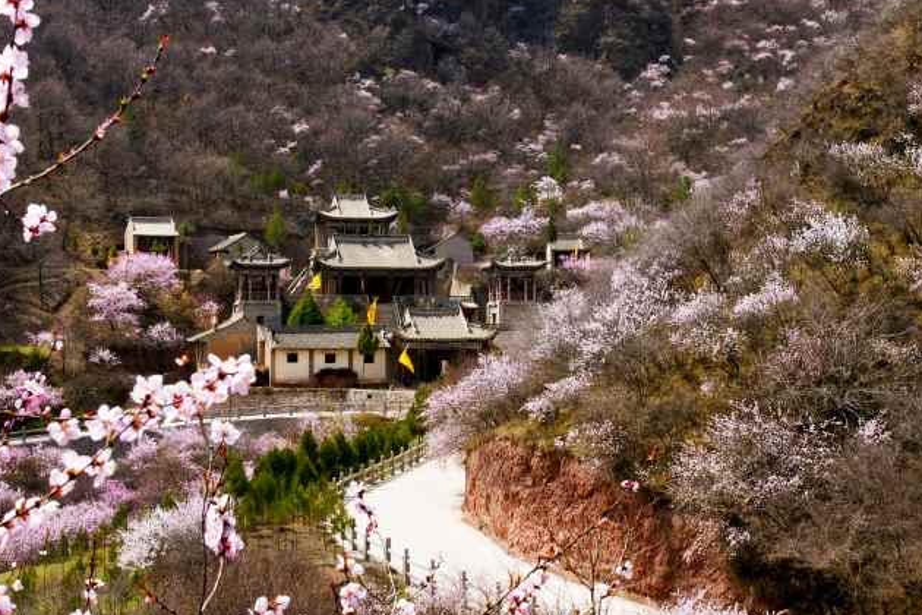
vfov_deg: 20.4
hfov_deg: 30.2
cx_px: 414
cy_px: 308
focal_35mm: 67
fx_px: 1706
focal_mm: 35
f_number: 13
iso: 200
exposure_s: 1/250
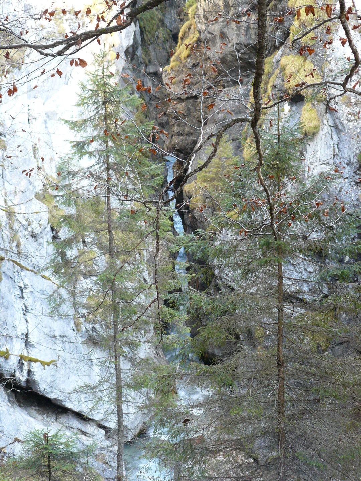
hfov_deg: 17.2
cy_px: 240
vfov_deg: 22.8
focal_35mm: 86
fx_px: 1196
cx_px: 180
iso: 200
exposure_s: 1/25
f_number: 3.2
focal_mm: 14.3
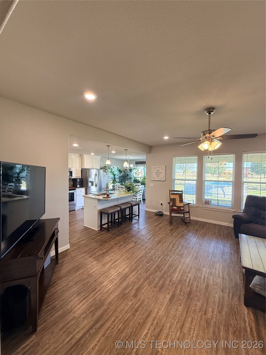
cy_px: 178
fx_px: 143
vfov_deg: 102.1
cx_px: 133
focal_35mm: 14
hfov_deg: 85.7
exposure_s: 1/120
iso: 250
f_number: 2.2
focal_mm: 2.22
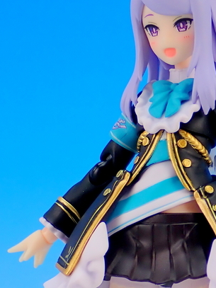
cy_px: 272
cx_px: 188
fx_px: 1215
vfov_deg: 13.4
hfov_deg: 10.1
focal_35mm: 146
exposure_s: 1/25
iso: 100
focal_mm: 10.35
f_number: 3.5
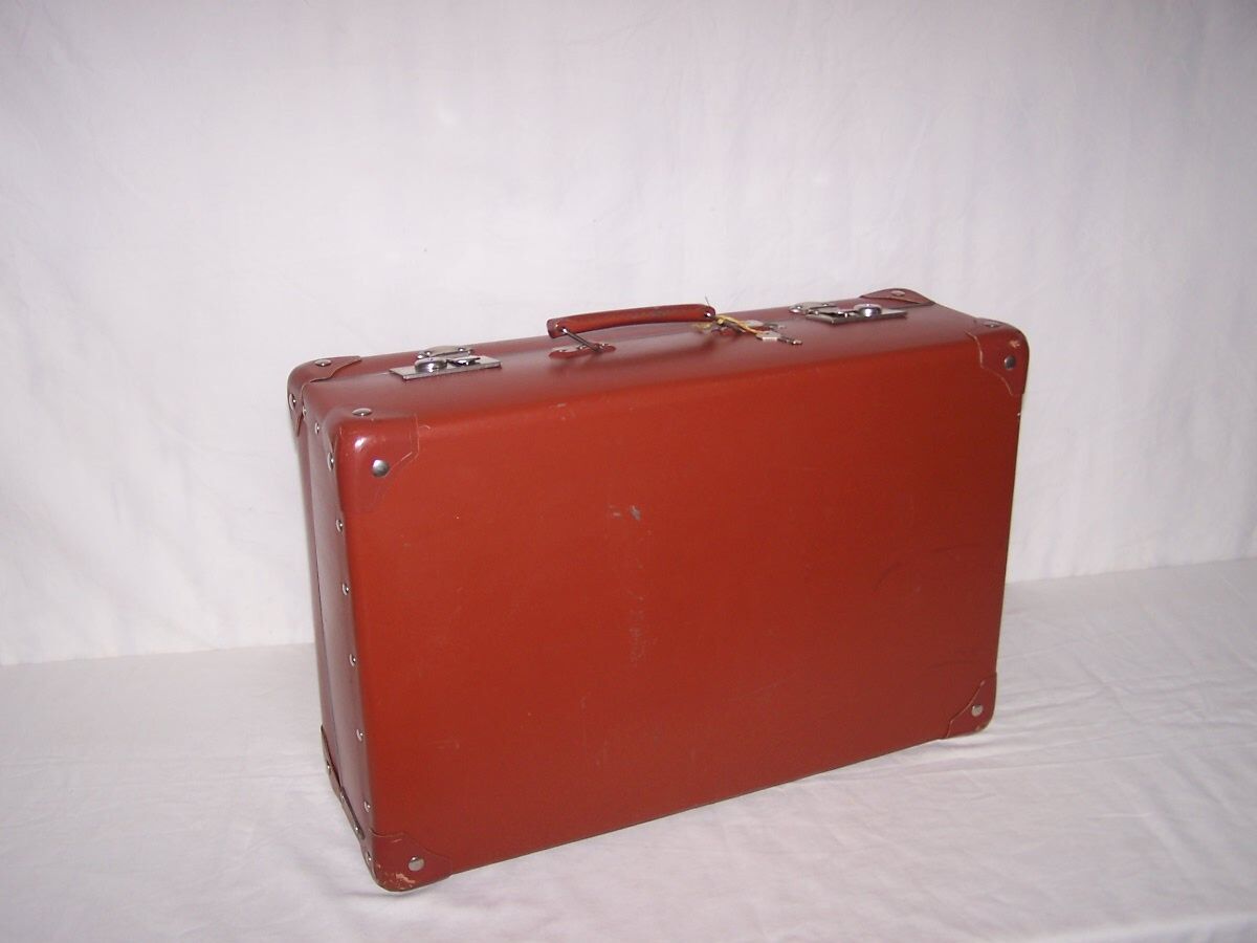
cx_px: 628
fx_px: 1380
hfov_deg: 49.0
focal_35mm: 38
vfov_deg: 37.7
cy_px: 472
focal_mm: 6.3
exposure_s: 1/60
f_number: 2.8
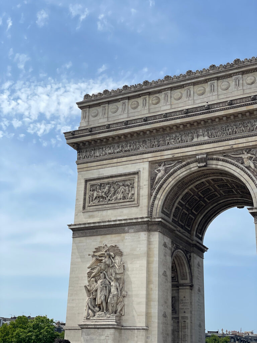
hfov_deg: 28.0
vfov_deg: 36.8
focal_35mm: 52
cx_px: 128
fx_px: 515
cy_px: 172
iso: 25
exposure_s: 1/2519
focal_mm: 6
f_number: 2
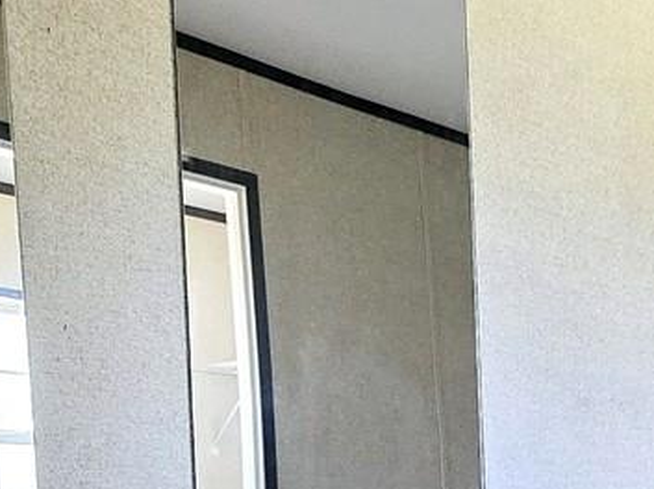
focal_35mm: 59
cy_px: 606
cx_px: 534
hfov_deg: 31.8
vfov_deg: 22.6
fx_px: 1114
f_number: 2.2
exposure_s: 1/60.2
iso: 320
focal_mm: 2.2
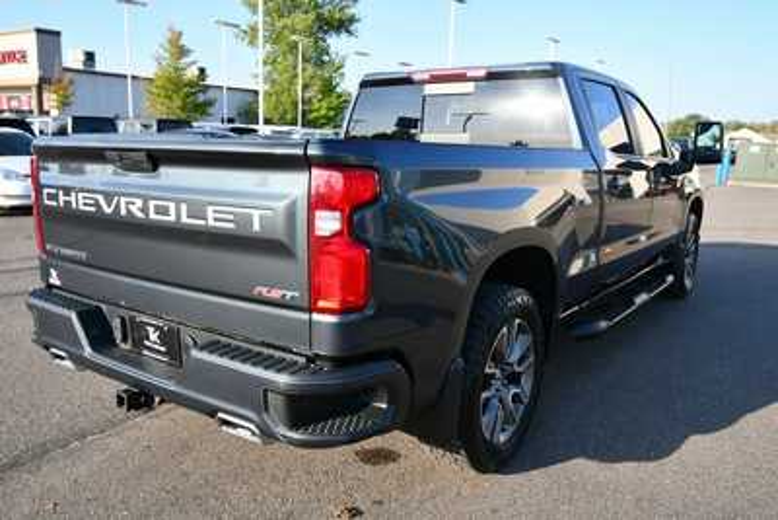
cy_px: 260
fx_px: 649
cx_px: 389
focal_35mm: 30
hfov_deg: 61.9
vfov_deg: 43.6
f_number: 6.3
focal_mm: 20
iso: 200
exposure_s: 1/250
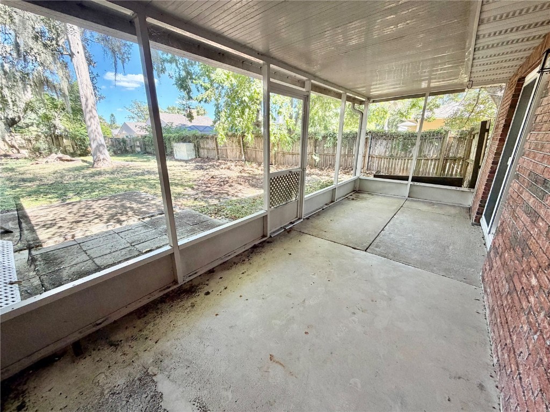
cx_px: 275
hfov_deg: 102.1
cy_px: 206
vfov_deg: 85.7
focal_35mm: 14
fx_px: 222
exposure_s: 1/121
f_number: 2.2
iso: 160
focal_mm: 2.22
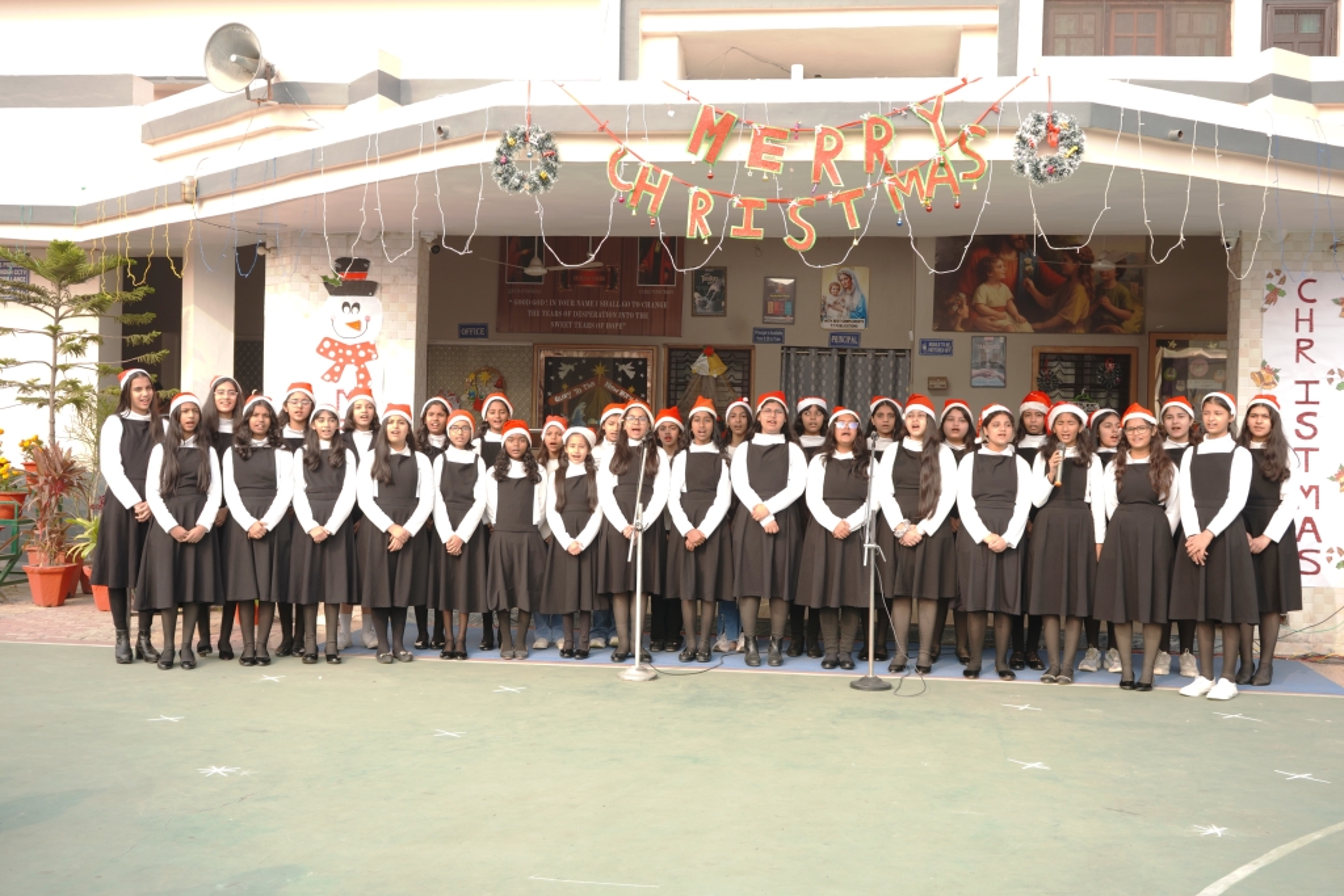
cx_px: 672
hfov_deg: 48.5
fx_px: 1493
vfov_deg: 33.4
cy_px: 448
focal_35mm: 40
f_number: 5
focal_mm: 40
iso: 50
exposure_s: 1/60
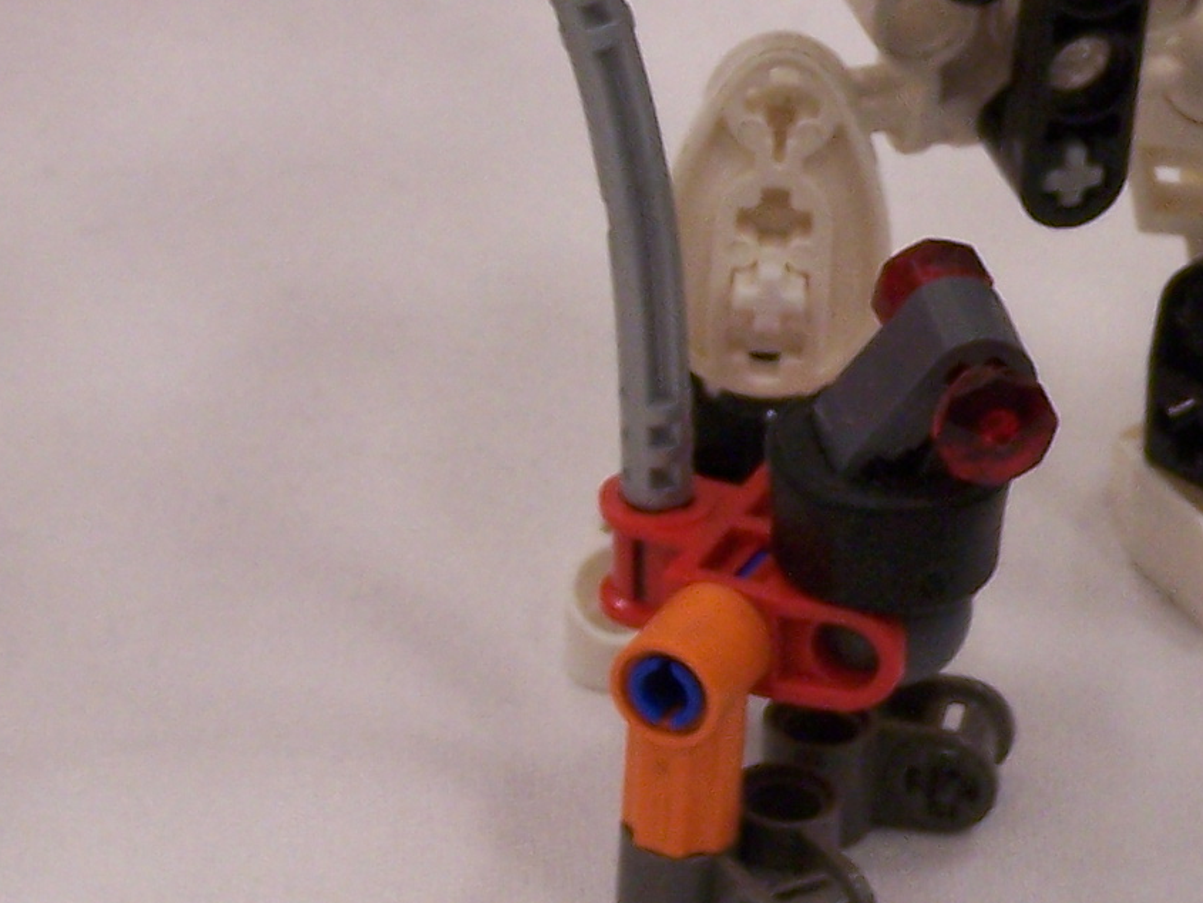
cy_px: 363
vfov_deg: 4.6
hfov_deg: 6.1
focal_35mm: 320
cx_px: 1747
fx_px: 11122
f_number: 3.2
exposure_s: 1/40
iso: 140
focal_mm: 17.5
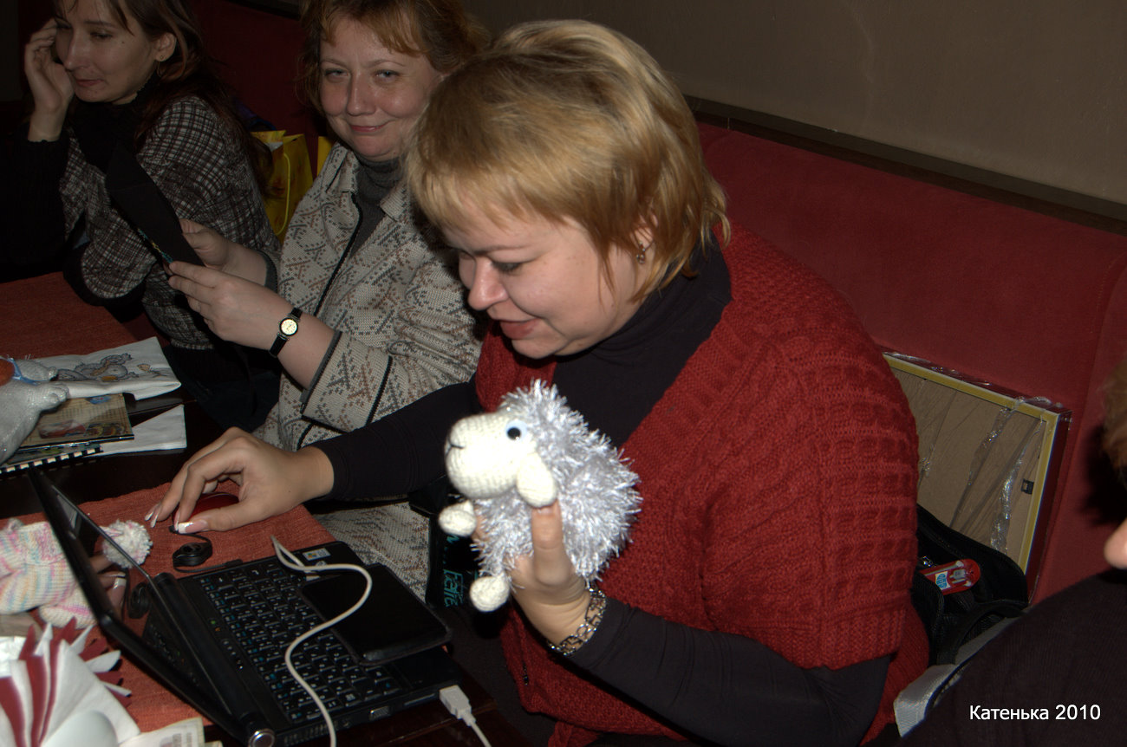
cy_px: 374
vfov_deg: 34.1
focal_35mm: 39
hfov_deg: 49.6
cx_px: 564
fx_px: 1219
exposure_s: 1/125
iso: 200
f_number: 5.6
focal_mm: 26
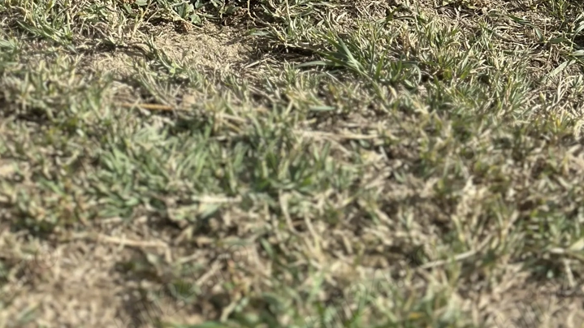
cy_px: -62
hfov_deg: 22.0
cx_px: 255
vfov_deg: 12.2
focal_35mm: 97
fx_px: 1502
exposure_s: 1/4566
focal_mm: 6.86
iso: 100
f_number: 1.78
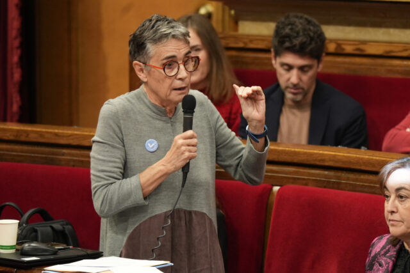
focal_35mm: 200
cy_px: 136
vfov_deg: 6.9
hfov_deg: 10.3
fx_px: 2278
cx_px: 205
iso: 2500
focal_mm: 200
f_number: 4
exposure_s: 1/125
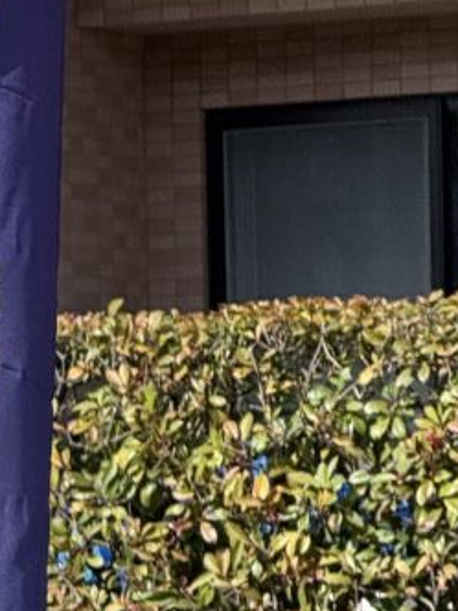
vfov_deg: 4.3
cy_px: 795
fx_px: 8168
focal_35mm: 463
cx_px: -394
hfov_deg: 3.2
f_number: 2.8
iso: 50
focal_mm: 15.66
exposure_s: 1/700
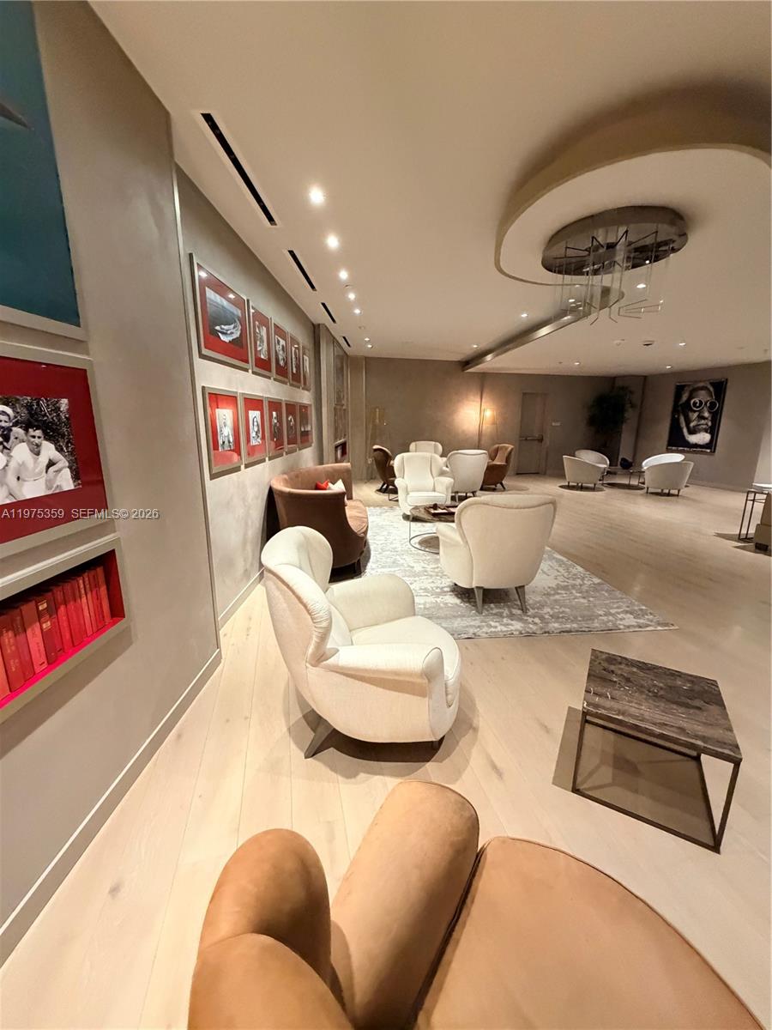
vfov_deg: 102.1
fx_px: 416
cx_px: 386
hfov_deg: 85.7
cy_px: 515
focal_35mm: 14
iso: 640
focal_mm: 2.22
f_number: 2.2
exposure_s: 1/60
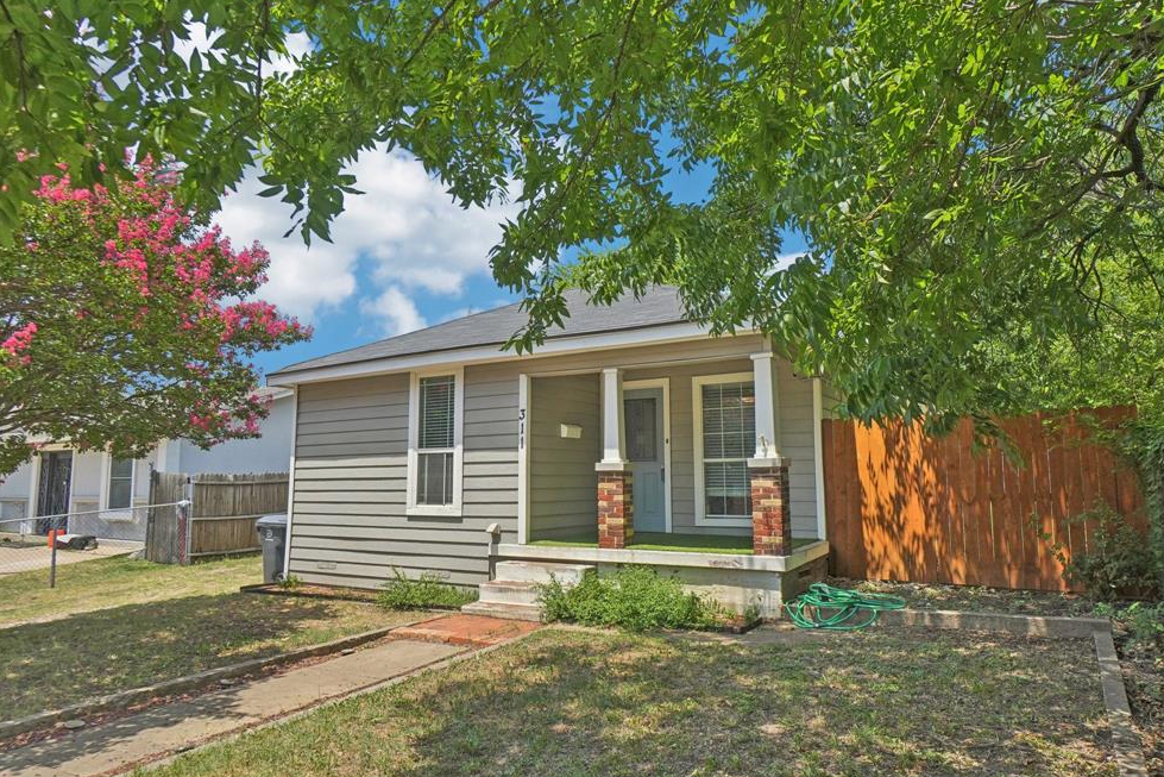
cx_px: 604
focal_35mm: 23
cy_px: 396
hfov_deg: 76.1
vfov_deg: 55.1
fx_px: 744
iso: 400
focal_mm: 15
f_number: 8
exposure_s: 1/640
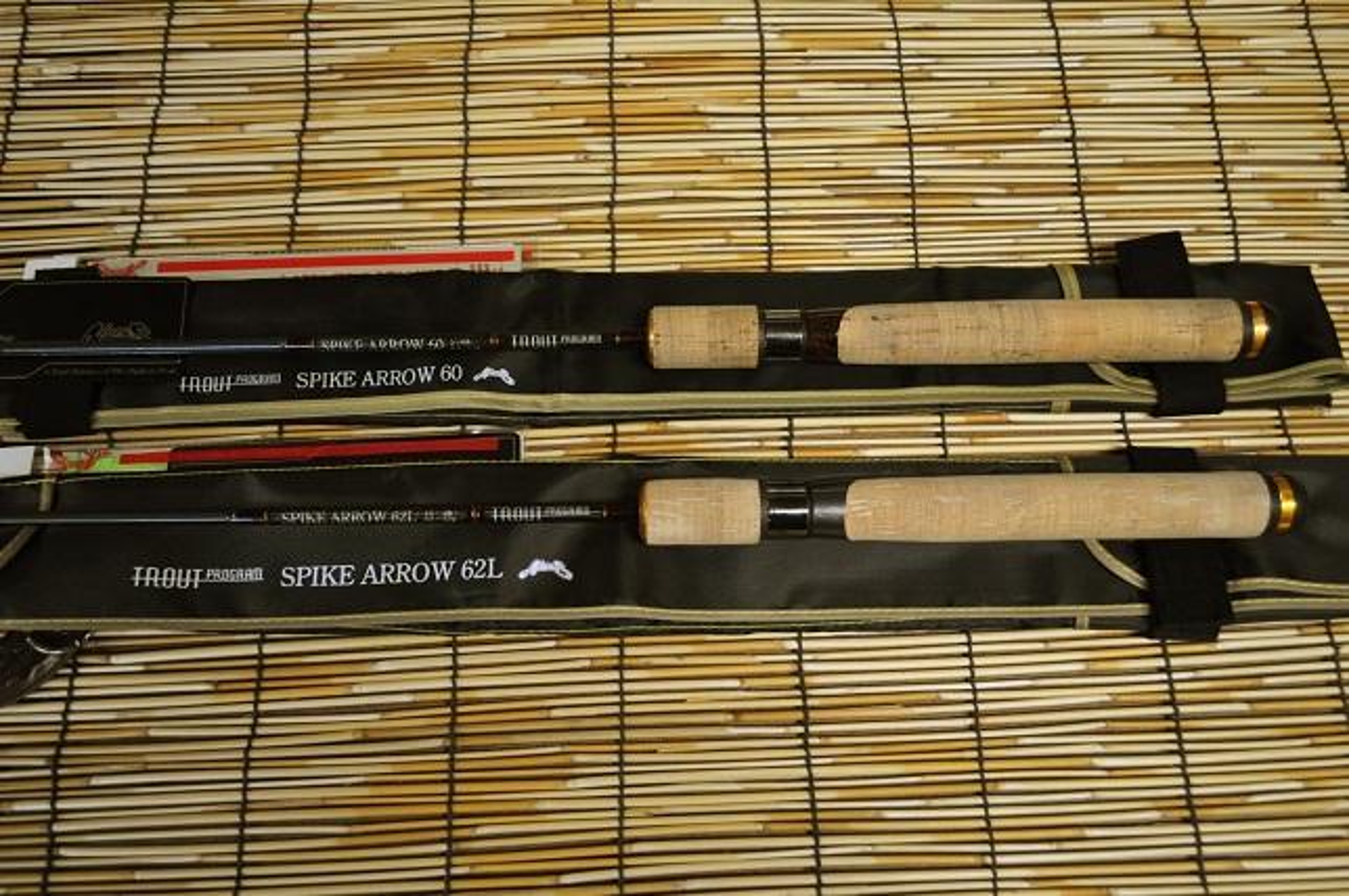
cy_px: 448
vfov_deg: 43.5
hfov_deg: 62.0
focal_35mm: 30
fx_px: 1123
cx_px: 674
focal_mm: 20
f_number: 3.8
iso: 800
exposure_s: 1/50
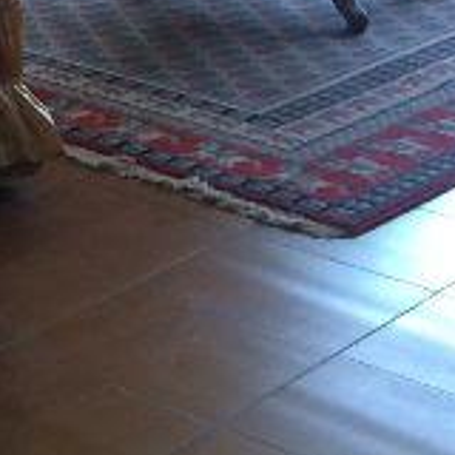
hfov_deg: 11.7
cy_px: -375
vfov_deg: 12.4
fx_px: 1903
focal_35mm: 128
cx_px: -557
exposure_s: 1/33
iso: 80
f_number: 2.2
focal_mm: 4.15
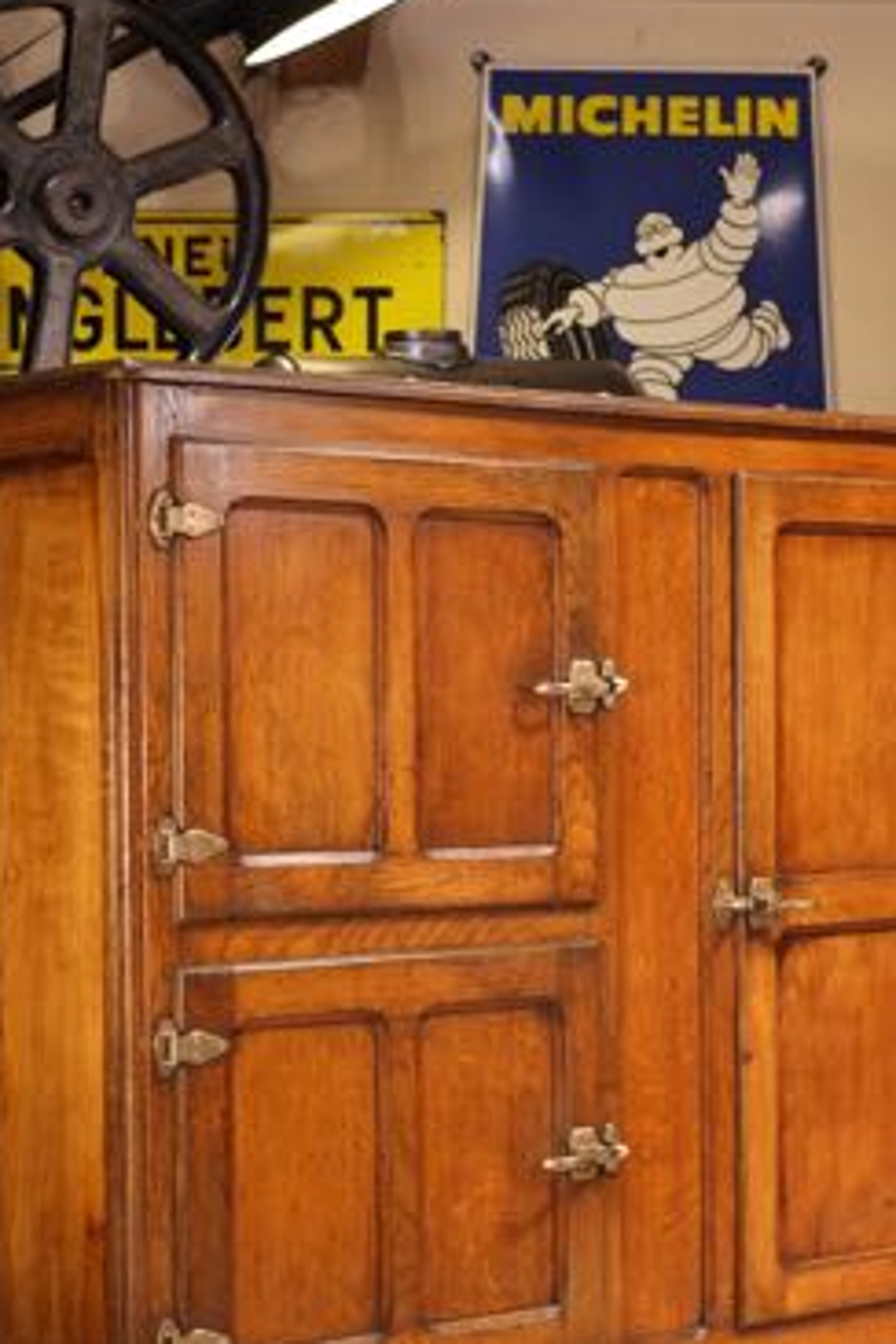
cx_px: 400
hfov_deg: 15.7
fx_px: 3248
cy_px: 874
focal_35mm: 87
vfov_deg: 23.3
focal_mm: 35
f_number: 3.6
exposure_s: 1/125
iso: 2500
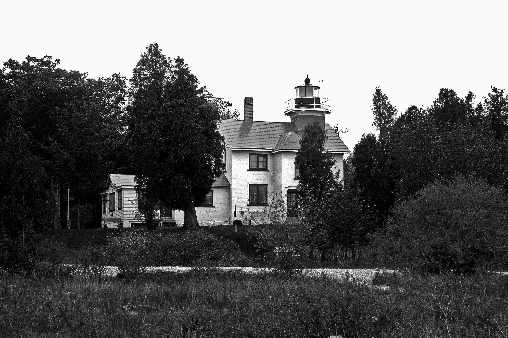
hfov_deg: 28.1
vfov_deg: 18.9
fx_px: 1015
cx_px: 254
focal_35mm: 72
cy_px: 169
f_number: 14
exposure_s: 1/320
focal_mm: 48
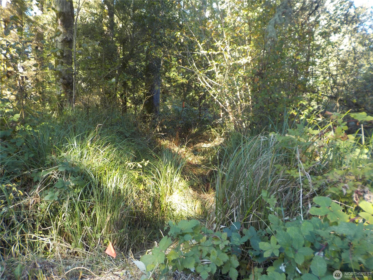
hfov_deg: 60.0
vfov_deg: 46.8
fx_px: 323
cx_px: 186
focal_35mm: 30
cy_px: 140
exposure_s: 1/40
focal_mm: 4.1
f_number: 3.3
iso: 125
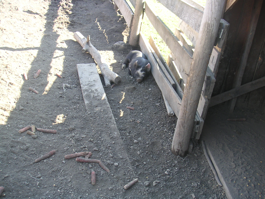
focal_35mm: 38
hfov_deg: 49.0
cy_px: 100
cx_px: 132
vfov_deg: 37.7
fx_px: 291
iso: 50
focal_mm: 6
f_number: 2.8
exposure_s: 1/45
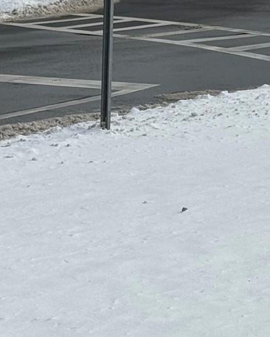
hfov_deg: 7.9
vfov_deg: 10.0
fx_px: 1898
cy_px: -109
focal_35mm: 190
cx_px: 430
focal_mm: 6.76
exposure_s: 1/6024
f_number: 1.78
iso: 64
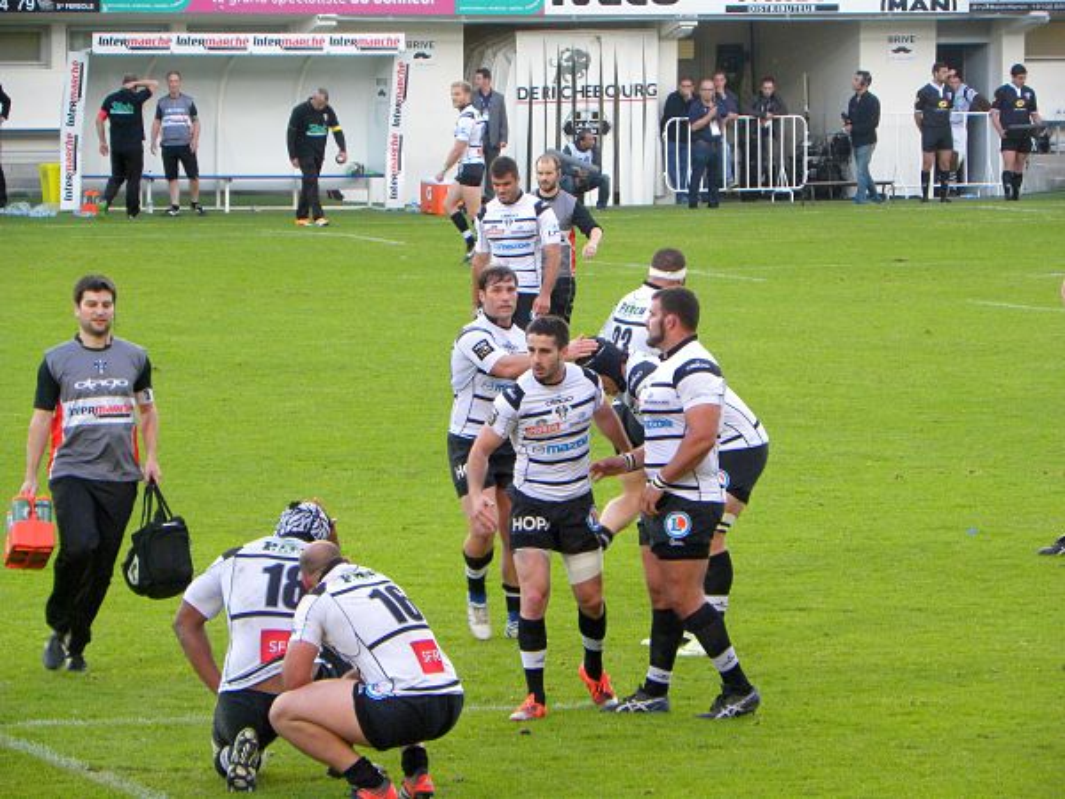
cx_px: 532
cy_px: 400
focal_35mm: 247
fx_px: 7599
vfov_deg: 6.0
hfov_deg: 8.0
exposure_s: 1/125
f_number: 4.5
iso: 319
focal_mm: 44
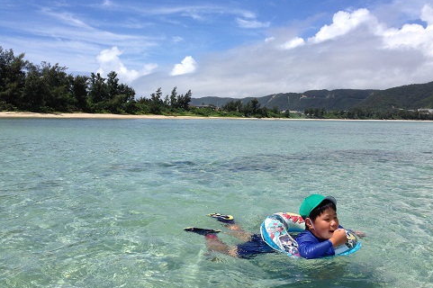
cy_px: 142
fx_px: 421
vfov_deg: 37.8
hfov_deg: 54.5
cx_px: 219
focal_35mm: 35
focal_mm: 4.12
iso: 50
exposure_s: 1/2358
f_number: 2.4
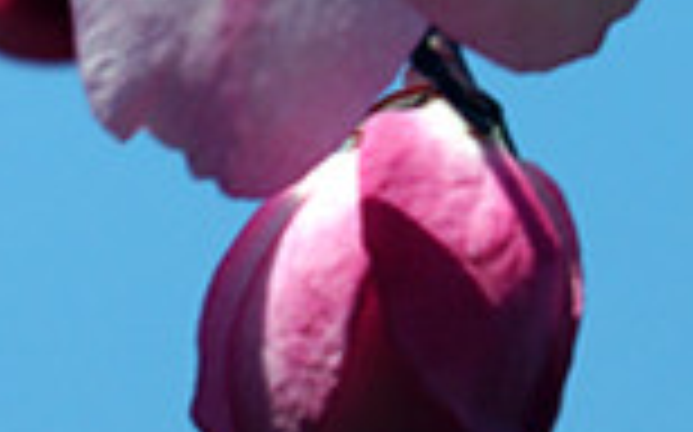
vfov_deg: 3.3
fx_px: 7323
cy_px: -529
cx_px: 621
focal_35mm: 388
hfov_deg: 5.4
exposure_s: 1/250
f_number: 13
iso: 100
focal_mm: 50
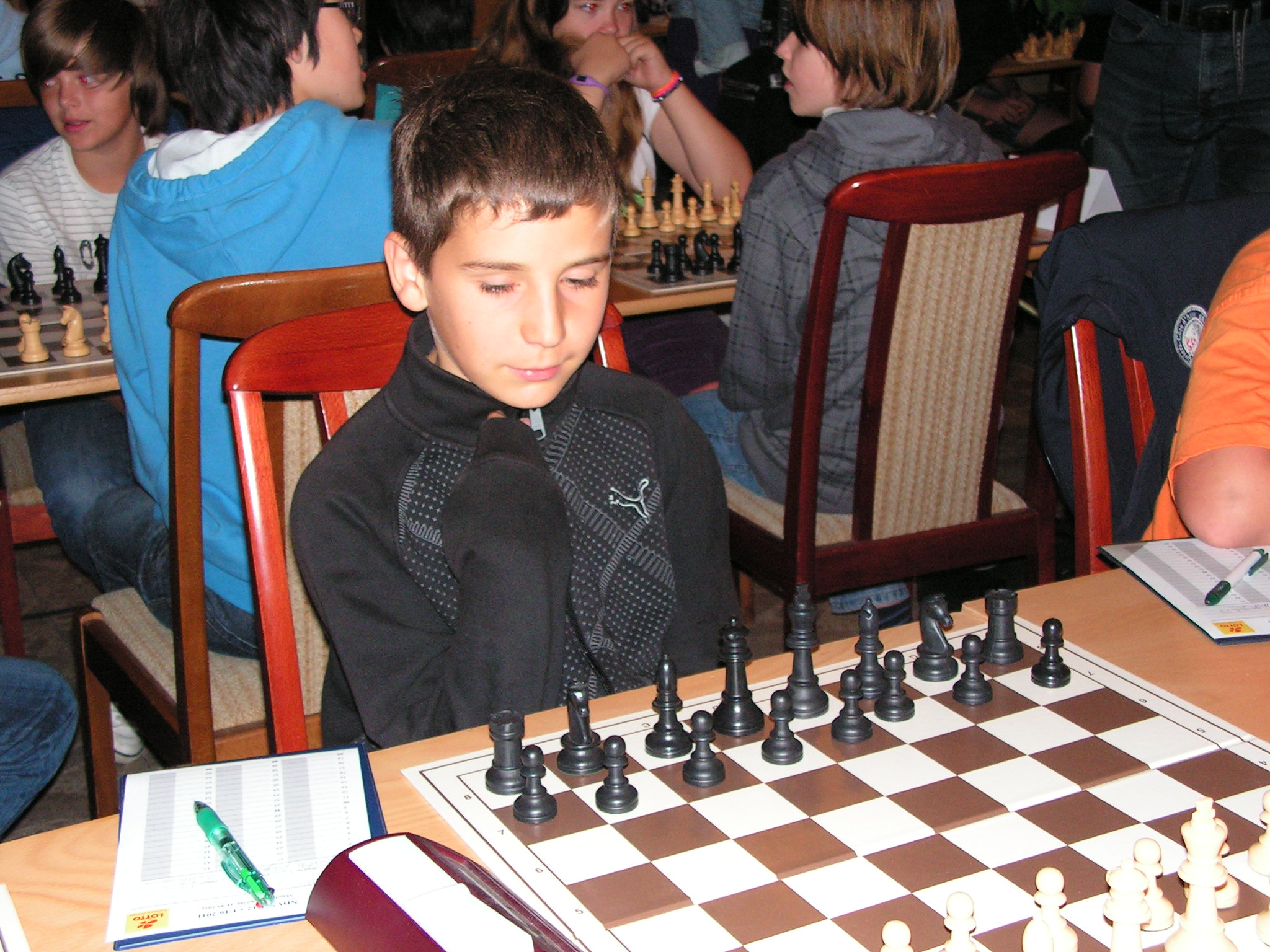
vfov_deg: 28.6
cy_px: 476
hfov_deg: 37.5
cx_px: 635
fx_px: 1871
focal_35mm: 51
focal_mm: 8.6
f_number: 3.2
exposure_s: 1/60
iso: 200
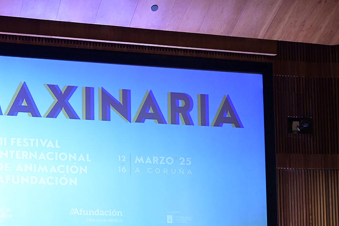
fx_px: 744
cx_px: 54
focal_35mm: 79
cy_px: 212
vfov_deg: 17.0
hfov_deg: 25.1
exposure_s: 1/320
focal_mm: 41
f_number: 5.6
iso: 6400
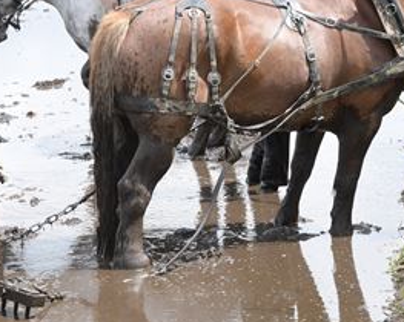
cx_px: 264
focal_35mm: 166
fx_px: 1983
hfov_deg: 11.6
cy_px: 96
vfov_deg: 9.3
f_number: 14
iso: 2000
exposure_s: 1/800
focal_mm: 62
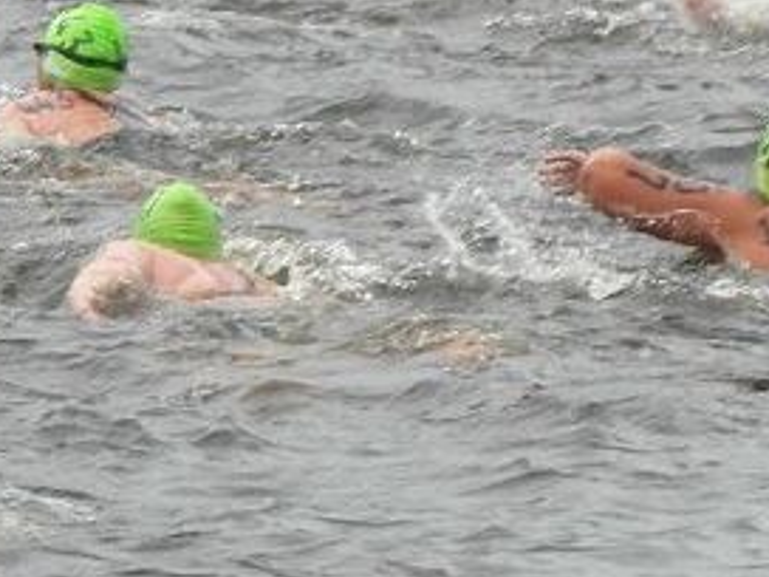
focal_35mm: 669
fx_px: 14862
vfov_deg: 2.2
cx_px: -568
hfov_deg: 3.0
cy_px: 272
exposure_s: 1/350
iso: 100
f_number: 4.2
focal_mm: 25.2
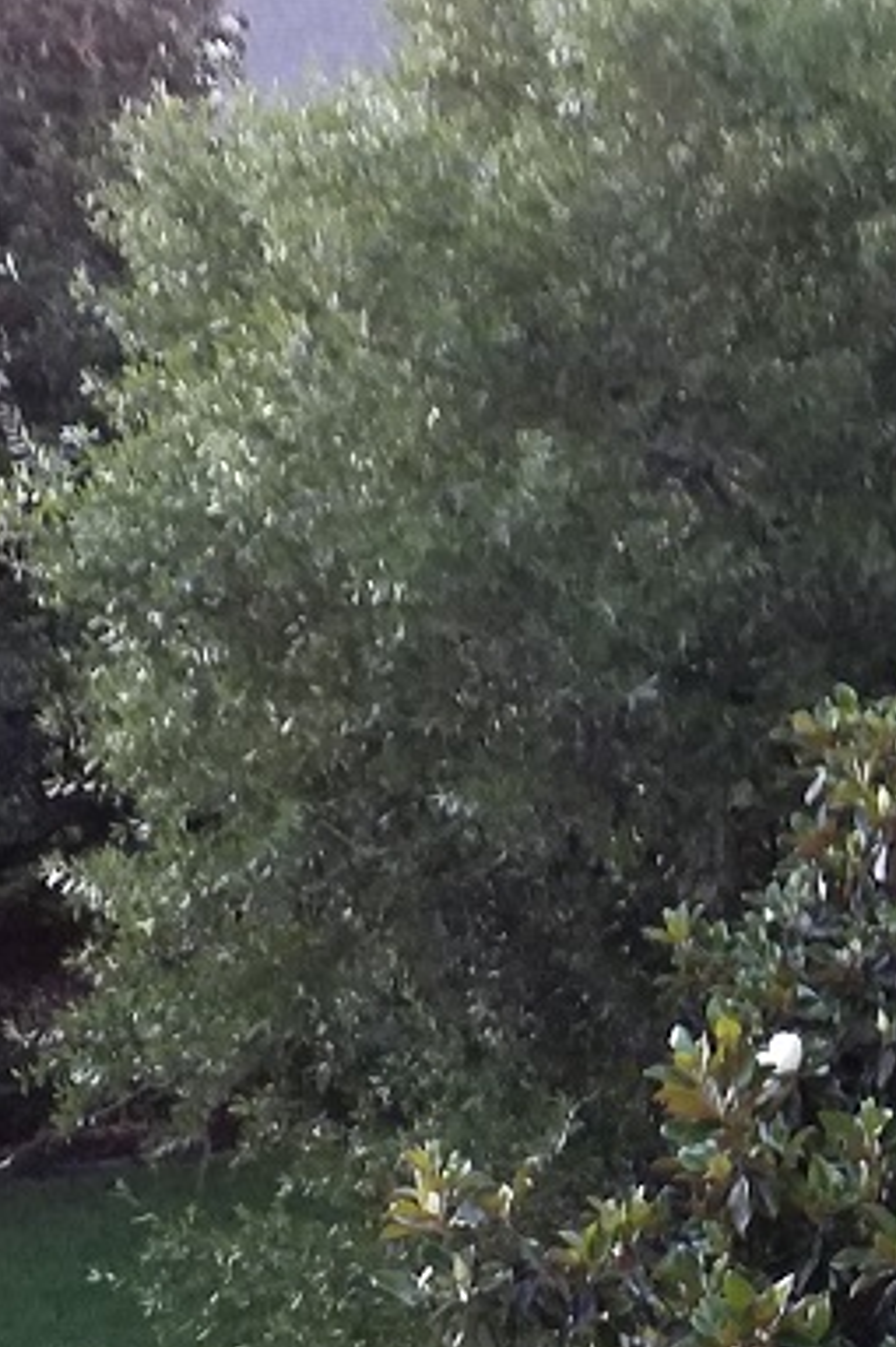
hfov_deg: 14.3
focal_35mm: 88
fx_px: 3288
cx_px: 1427
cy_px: 724
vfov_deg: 23.1
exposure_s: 1/24
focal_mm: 3.6
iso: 250
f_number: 1.9
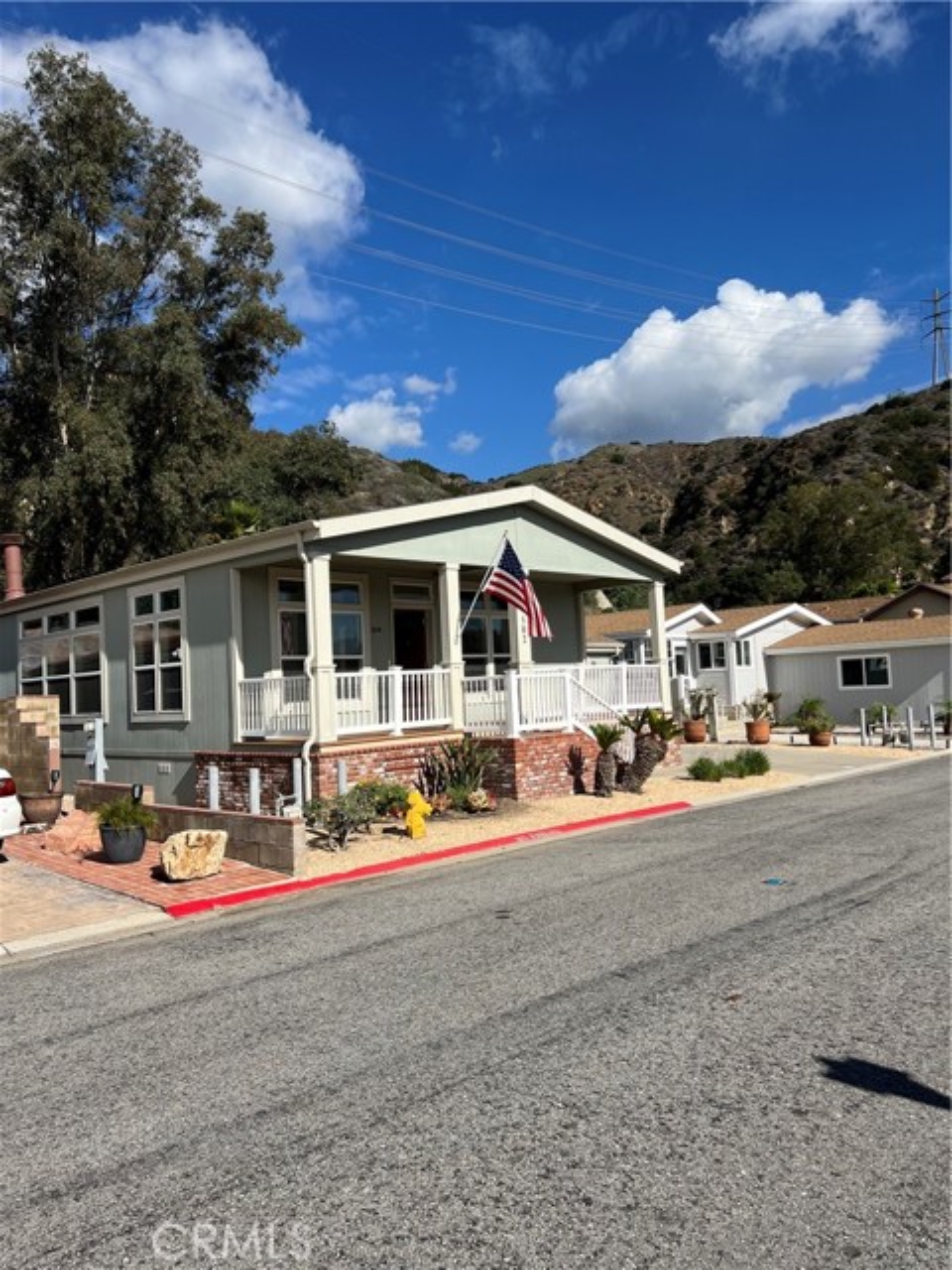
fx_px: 953
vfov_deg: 67.3
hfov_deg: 53.1
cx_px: 476
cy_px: 635
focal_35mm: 26
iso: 50
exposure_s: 1/6211
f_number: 1.5
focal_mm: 5.7
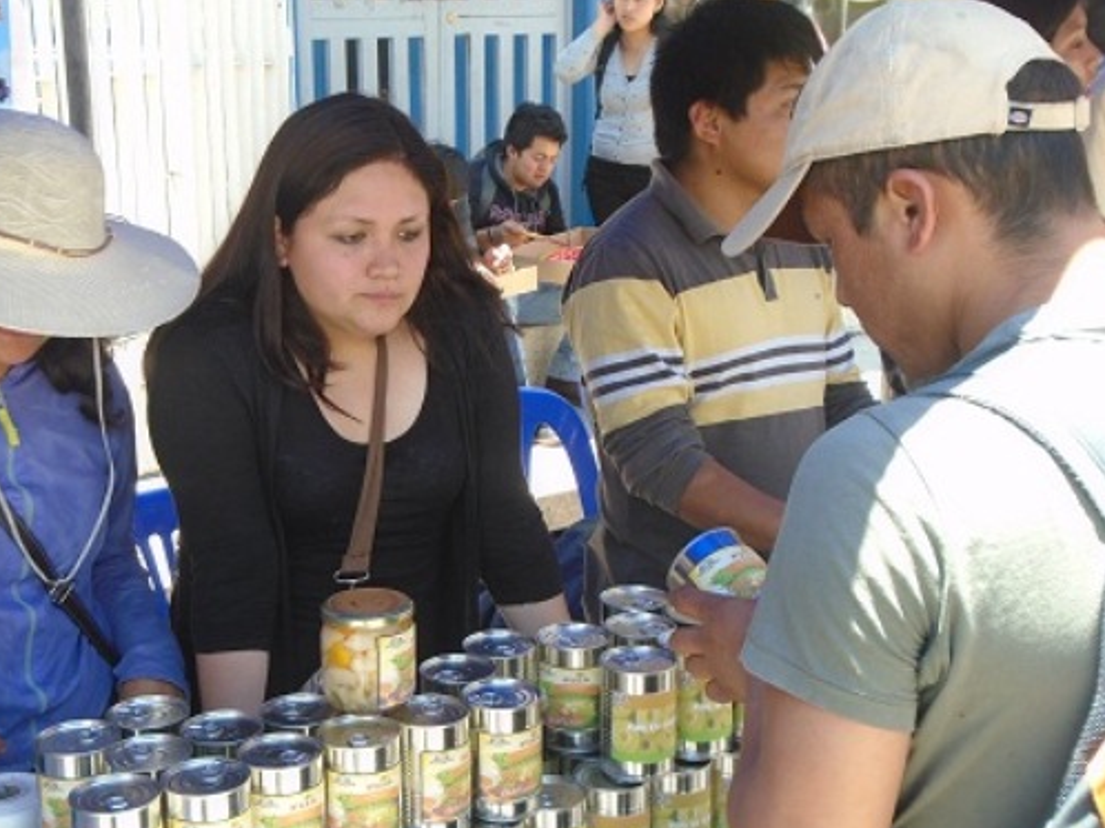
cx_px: 433
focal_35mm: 54
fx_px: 1723
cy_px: 457
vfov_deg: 27.0
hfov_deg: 35.4
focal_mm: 7.4
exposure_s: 1/60
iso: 100
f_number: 4.1
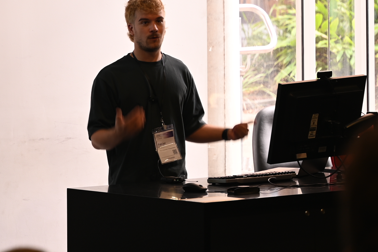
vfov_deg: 4.5
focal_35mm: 305
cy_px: -59
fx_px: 3203
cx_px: -157
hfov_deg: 6.7
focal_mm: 105
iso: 100
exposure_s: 1/20
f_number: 2.8
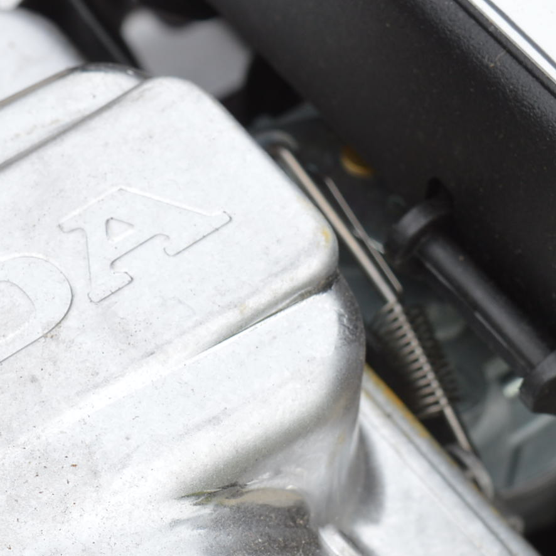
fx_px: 3144
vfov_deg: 10.1
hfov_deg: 10.0
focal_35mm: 173
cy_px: 512
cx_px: -95
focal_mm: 40
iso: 100
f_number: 8
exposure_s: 1/100
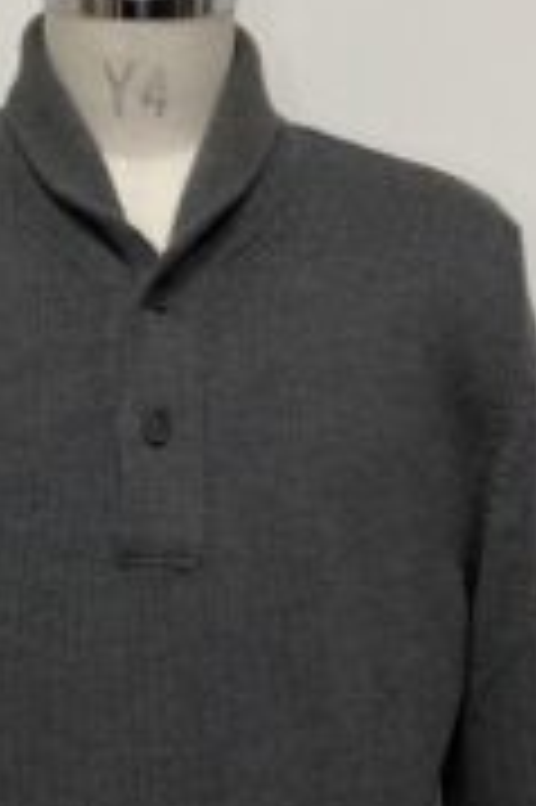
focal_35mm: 65
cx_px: 158
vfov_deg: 30.6
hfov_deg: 20.8
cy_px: 585
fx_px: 1454
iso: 100
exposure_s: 1/50
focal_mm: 3.99
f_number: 1.8
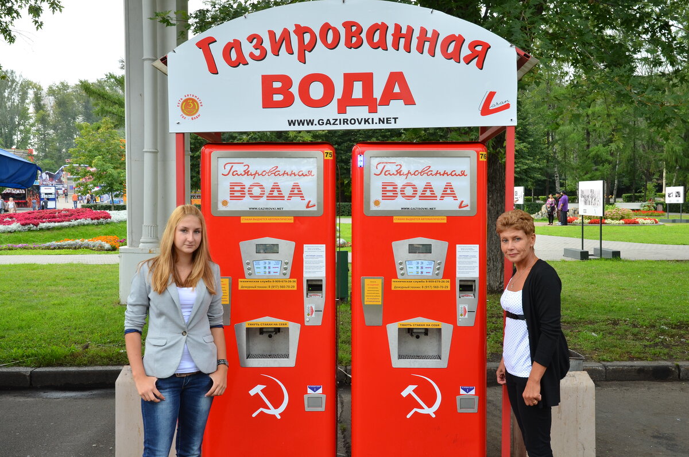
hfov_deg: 49.6
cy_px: 228
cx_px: 344
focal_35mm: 39
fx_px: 745
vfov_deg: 34.1
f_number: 8
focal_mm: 26
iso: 250
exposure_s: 1/160
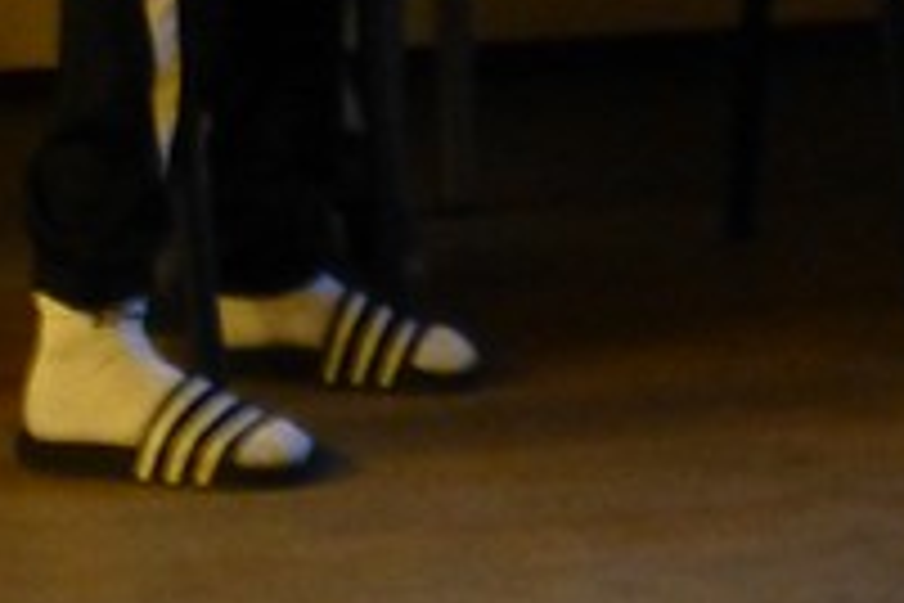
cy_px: -590
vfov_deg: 4.4
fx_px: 7784
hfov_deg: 6.6
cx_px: -117
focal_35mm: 310
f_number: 5
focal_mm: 13.3
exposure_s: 1/4
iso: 800
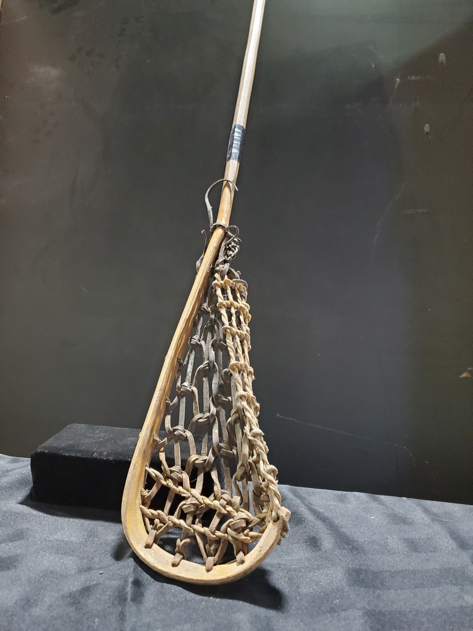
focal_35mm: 26
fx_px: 474
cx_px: 236
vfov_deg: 67.3
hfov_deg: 53.1
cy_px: 316
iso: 640
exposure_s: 1/39
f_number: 1.5
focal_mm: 4.3
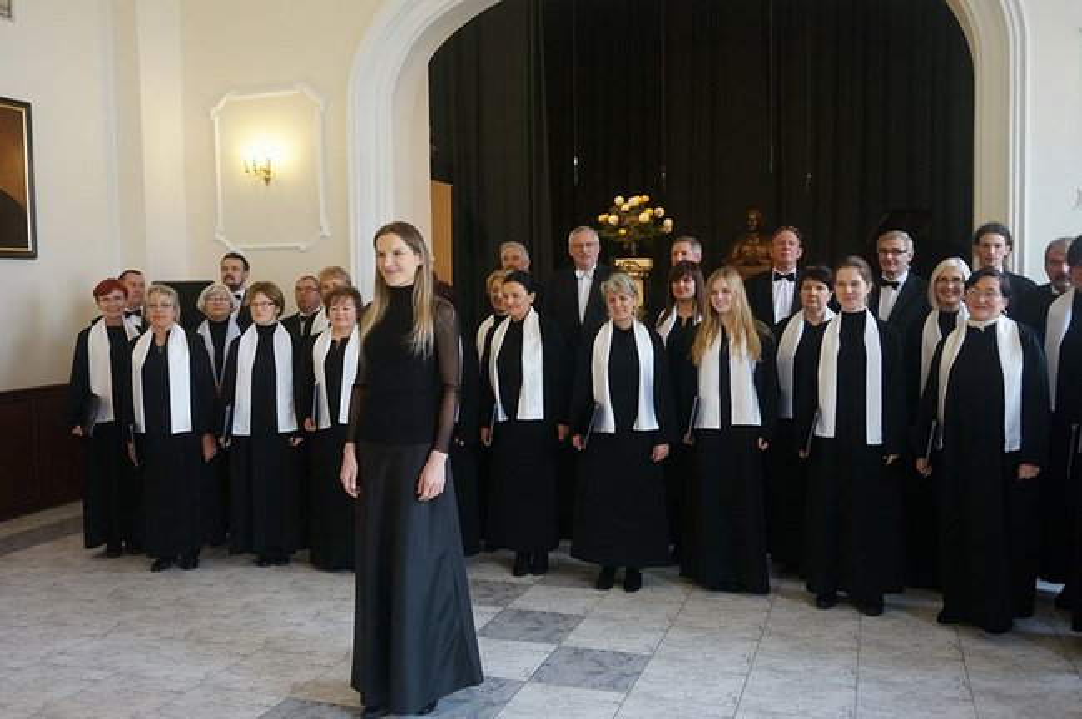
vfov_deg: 41.6
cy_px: 360
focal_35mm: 32
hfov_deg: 59.5
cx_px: 541
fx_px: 946
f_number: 4
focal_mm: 21
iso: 1250
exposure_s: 1/60
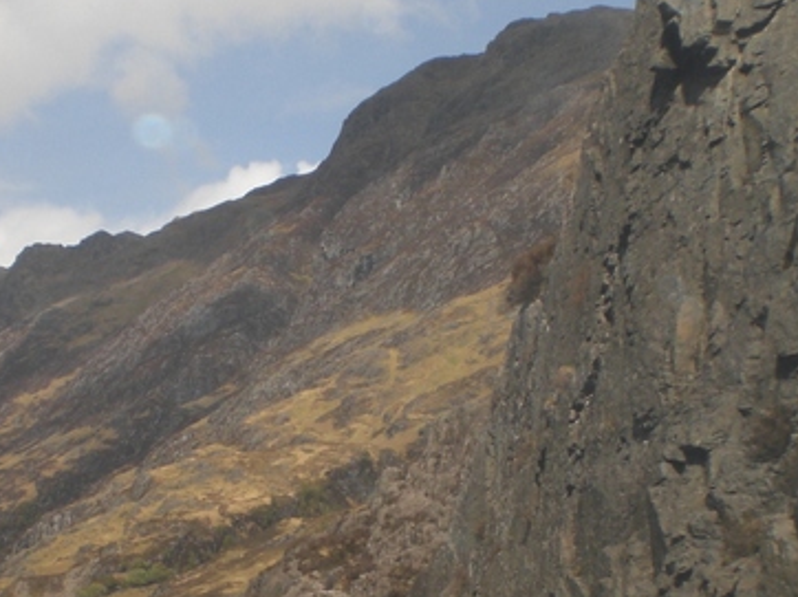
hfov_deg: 23.1
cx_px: 205
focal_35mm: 84
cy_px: 615
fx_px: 1935
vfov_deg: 17.1
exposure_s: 1/400
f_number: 4.4
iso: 50
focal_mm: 6.3
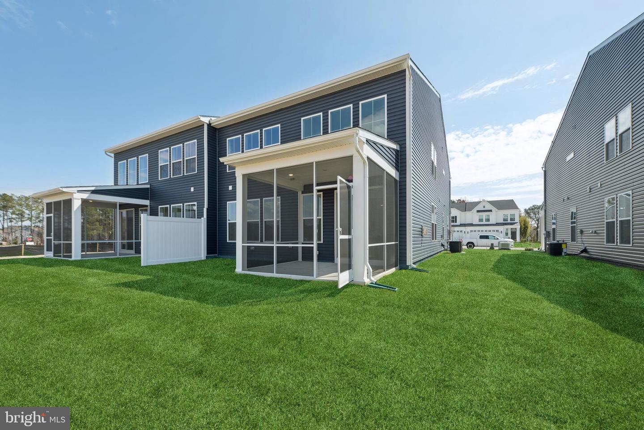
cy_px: 215
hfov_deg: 104.3
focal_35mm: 14
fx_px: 250
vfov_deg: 81.2
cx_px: 322
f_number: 8
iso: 100
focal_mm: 14
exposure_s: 1/125
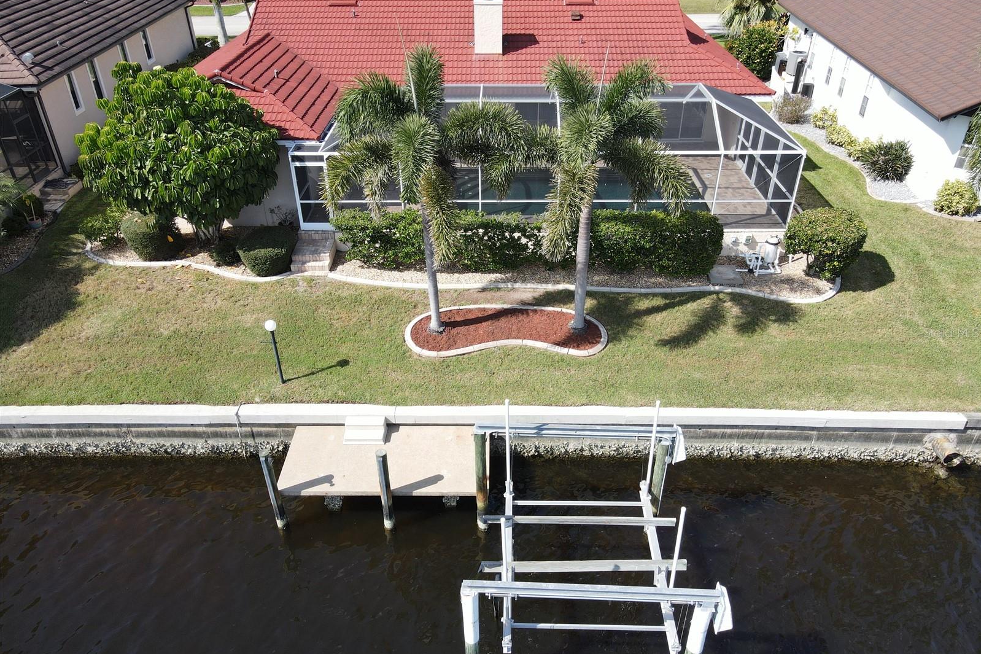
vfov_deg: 51.3
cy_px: 332
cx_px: 490
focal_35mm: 25
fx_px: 681
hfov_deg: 71.5
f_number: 2.8
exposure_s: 1/400
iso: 100
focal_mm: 4.5
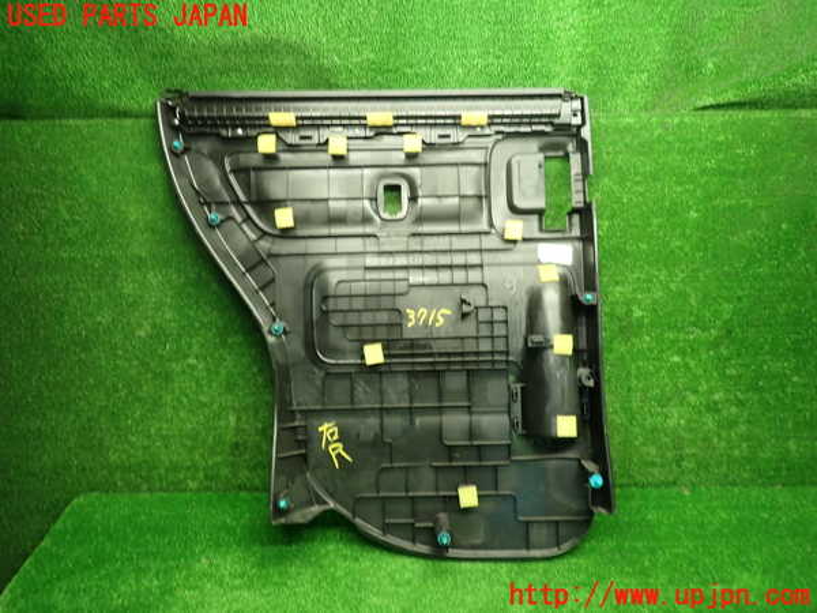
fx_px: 590
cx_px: 408
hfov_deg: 69.4
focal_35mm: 25
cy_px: 306
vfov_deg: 54.9
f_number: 2
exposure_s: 1/30
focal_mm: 4.5
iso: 200
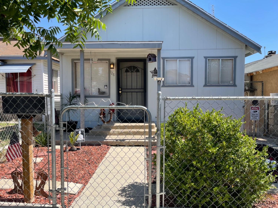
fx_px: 209
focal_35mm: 26
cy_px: 104
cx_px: 139
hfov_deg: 67.3
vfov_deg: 53.1
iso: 32
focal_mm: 5.1
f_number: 1.6
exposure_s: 1/1795
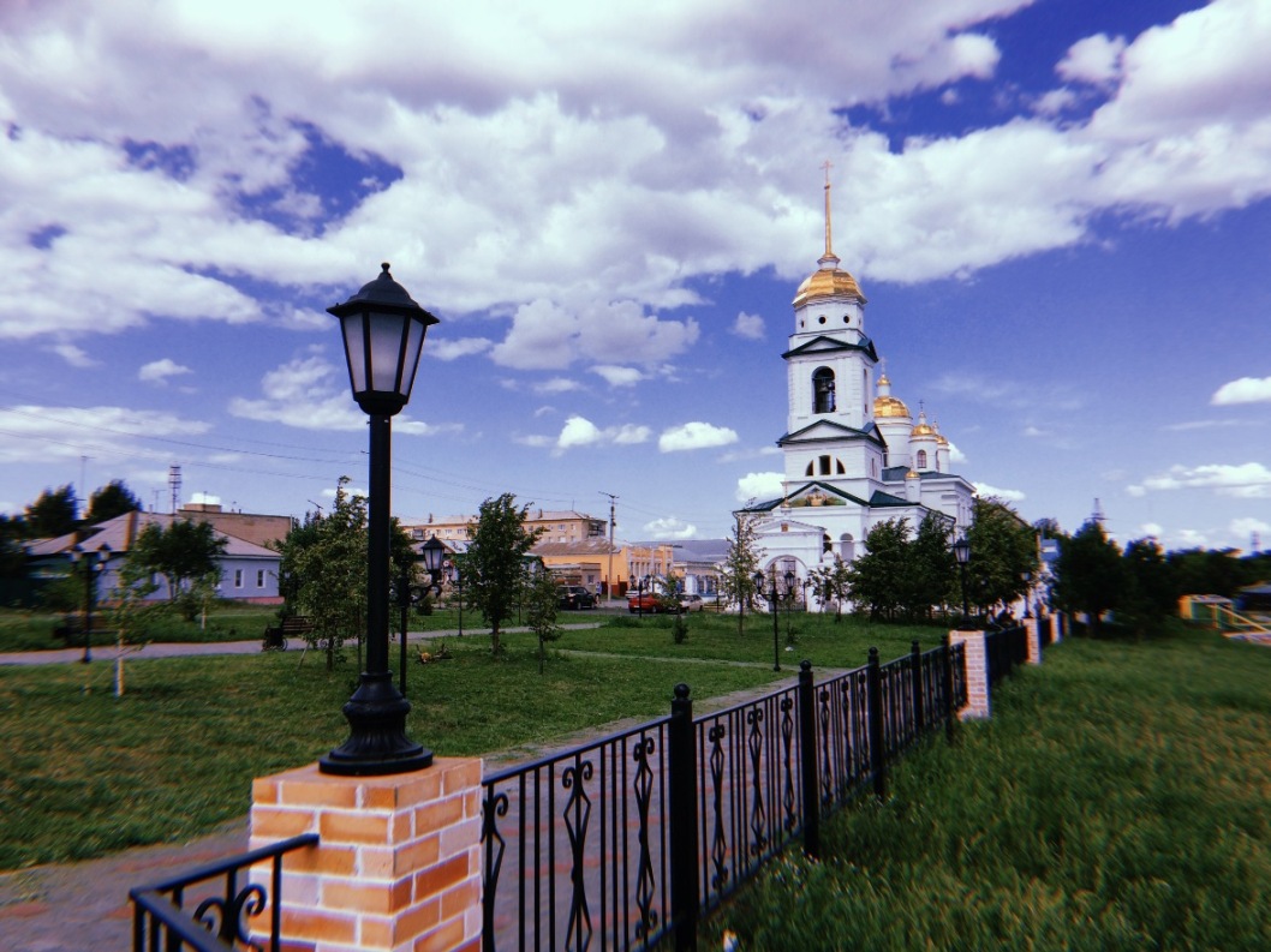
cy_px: 476
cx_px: 636
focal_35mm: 29
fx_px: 1065
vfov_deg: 48.2
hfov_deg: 61.7
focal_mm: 4.15
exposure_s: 1/2415
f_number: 2.2
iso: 32
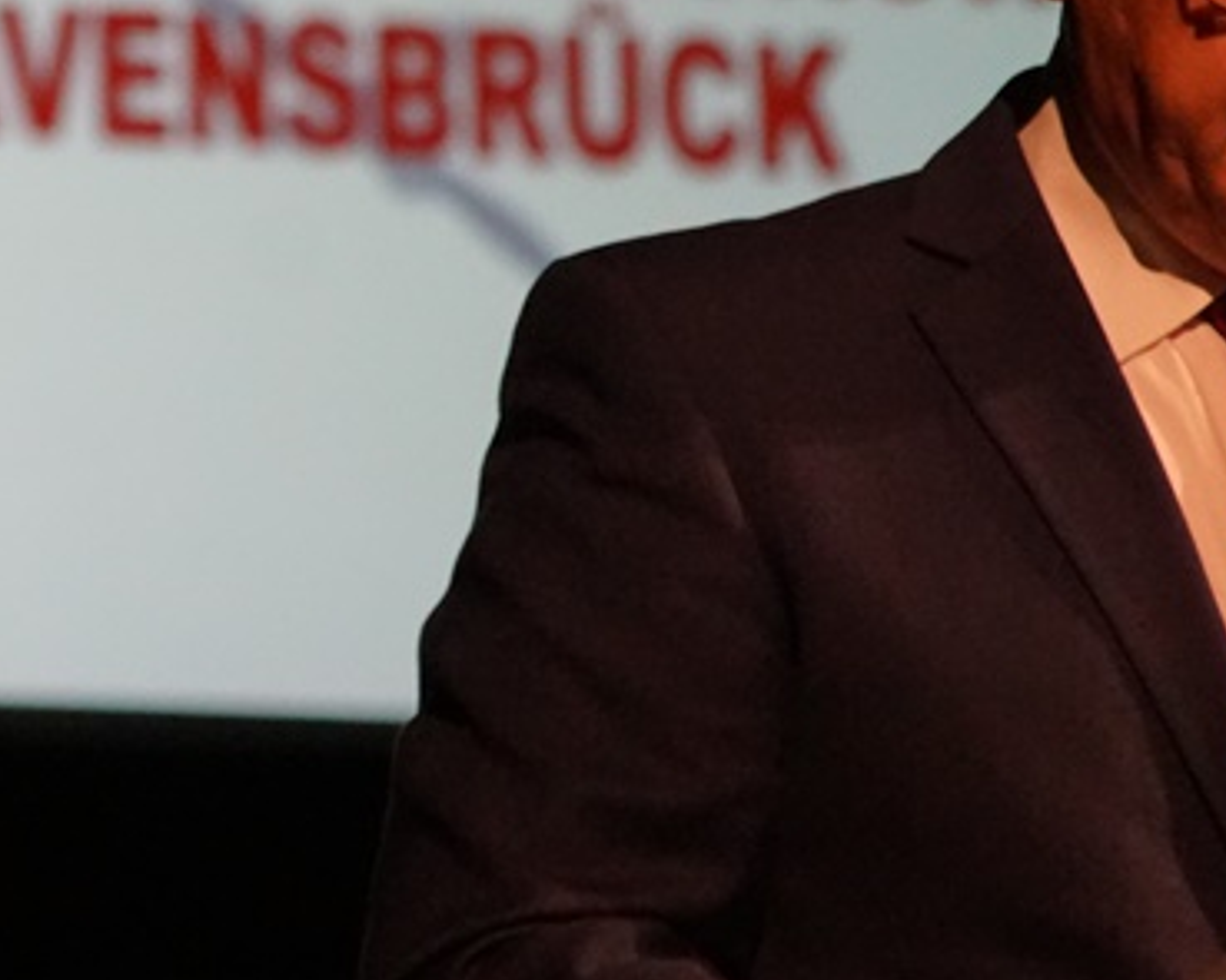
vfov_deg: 2.7
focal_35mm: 572
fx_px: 20749
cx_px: 266
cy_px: 228
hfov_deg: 3.4
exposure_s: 1/125
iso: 3200
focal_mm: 150
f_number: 5.6
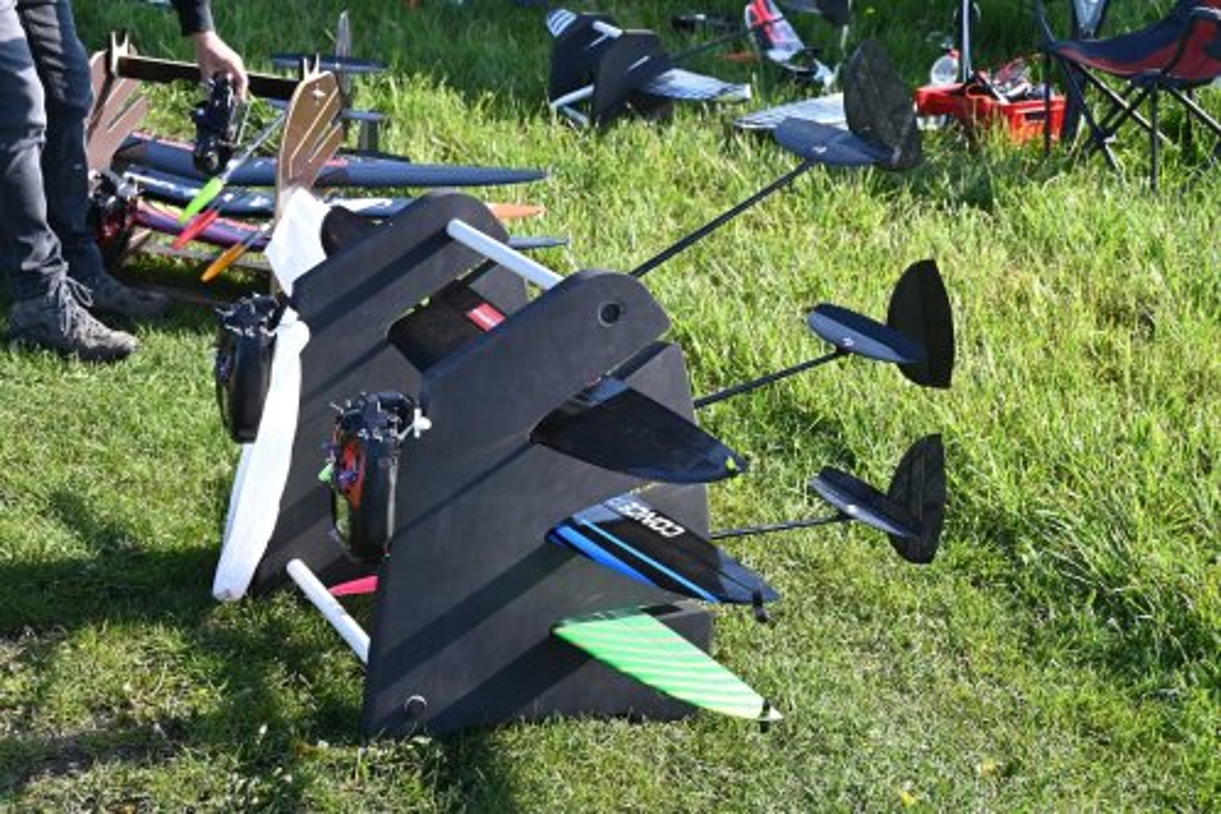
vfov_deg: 21.6
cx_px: 610
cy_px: 407
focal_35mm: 63
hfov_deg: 31.9
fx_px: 2137
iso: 320
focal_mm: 42
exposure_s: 1/320
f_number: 9
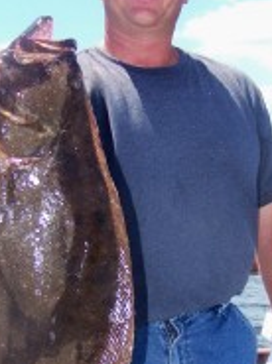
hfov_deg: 18.8
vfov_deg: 24.7
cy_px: 283
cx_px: 160
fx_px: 820
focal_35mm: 78
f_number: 2.8
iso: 64
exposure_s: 1/500
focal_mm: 5.85
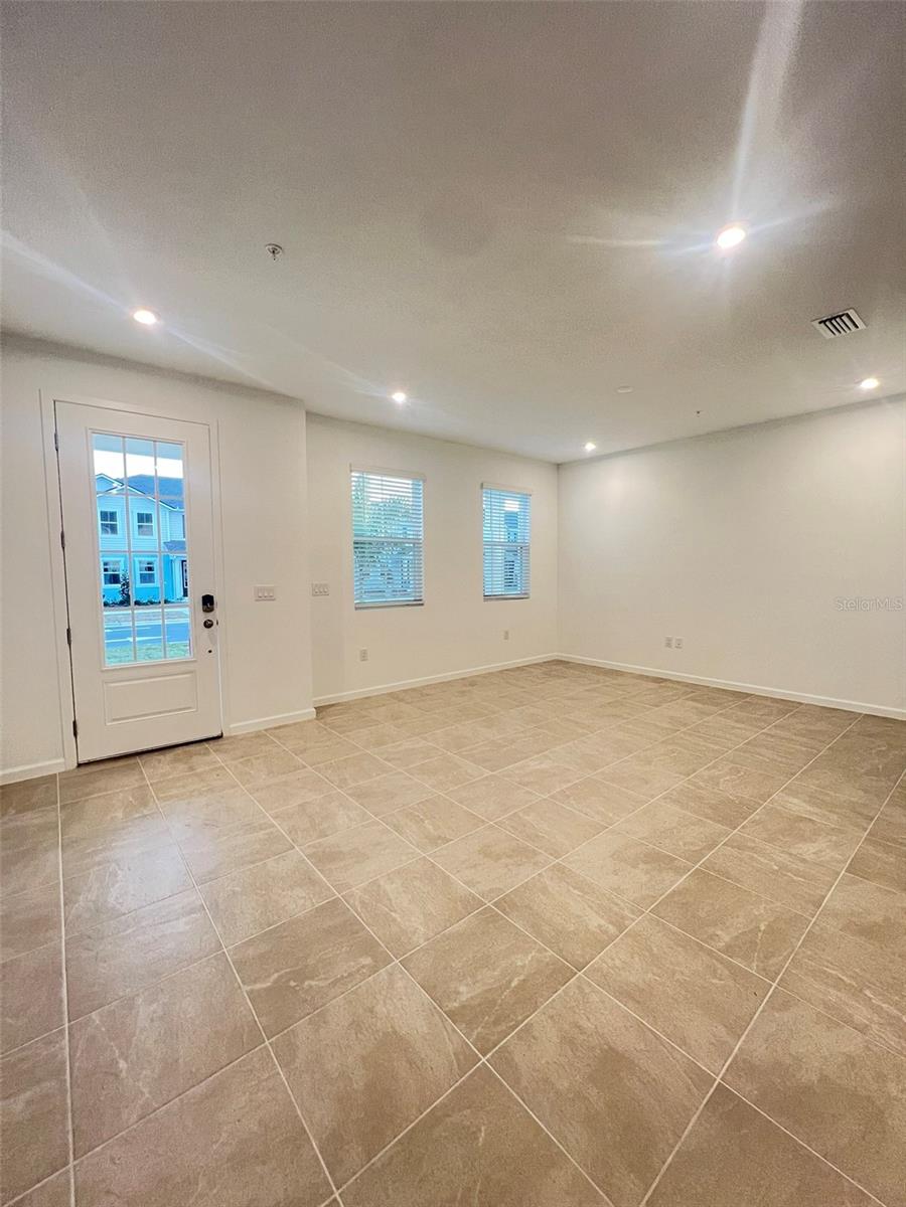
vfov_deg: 106.2
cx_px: 453
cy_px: 604
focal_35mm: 13
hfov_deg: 89.9
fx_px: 454
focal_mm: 1.57
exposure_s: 1/60
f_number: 1.8
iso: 250
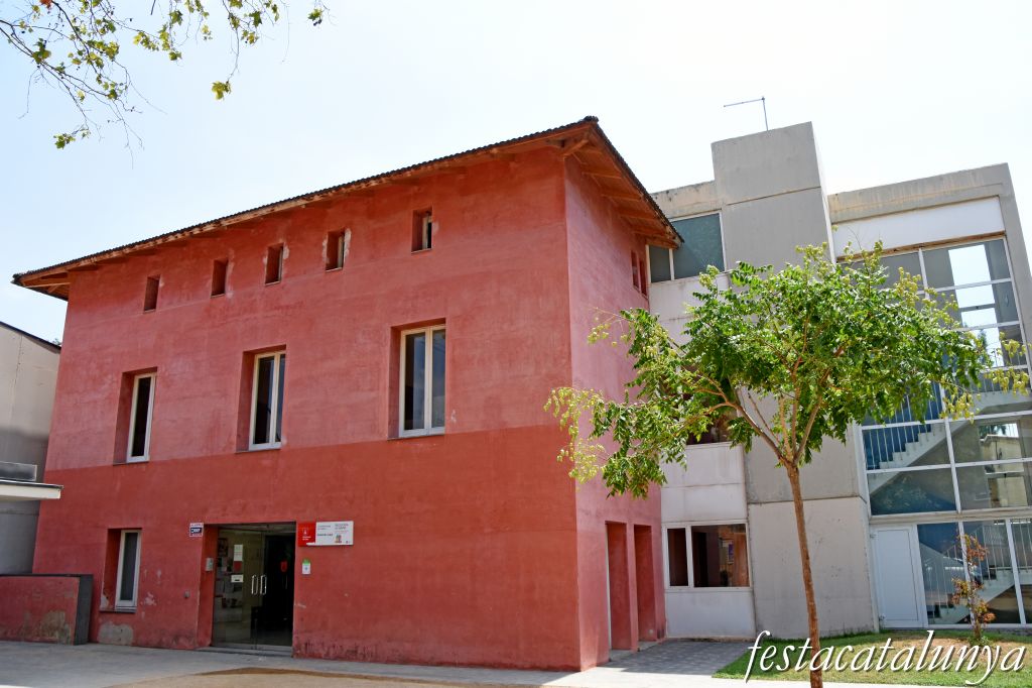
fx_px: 774
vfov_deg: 47.9
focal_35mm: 27
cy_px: 344
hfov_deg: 67.4
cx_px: 516
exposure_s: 1/500
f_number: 11
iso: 500
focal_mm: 18
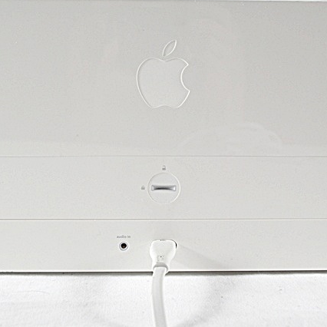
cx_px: 170
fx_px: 492
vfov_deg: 36.8
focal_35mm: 46
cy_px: 154
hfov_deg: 36.8
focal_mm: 22
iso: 400
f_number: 5
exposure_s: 1/100
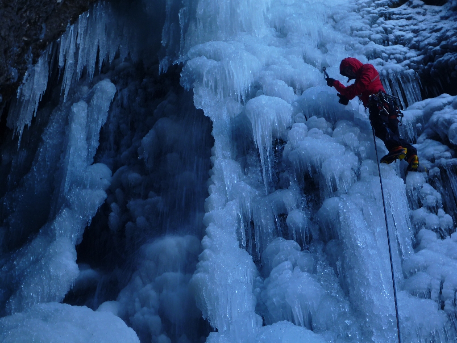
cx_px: 228
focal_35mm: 55
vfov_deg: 26.6
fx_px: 726
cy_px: 172
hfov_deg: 34.9
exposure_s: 1/25
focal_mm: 9.8
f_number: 4.9
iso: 100
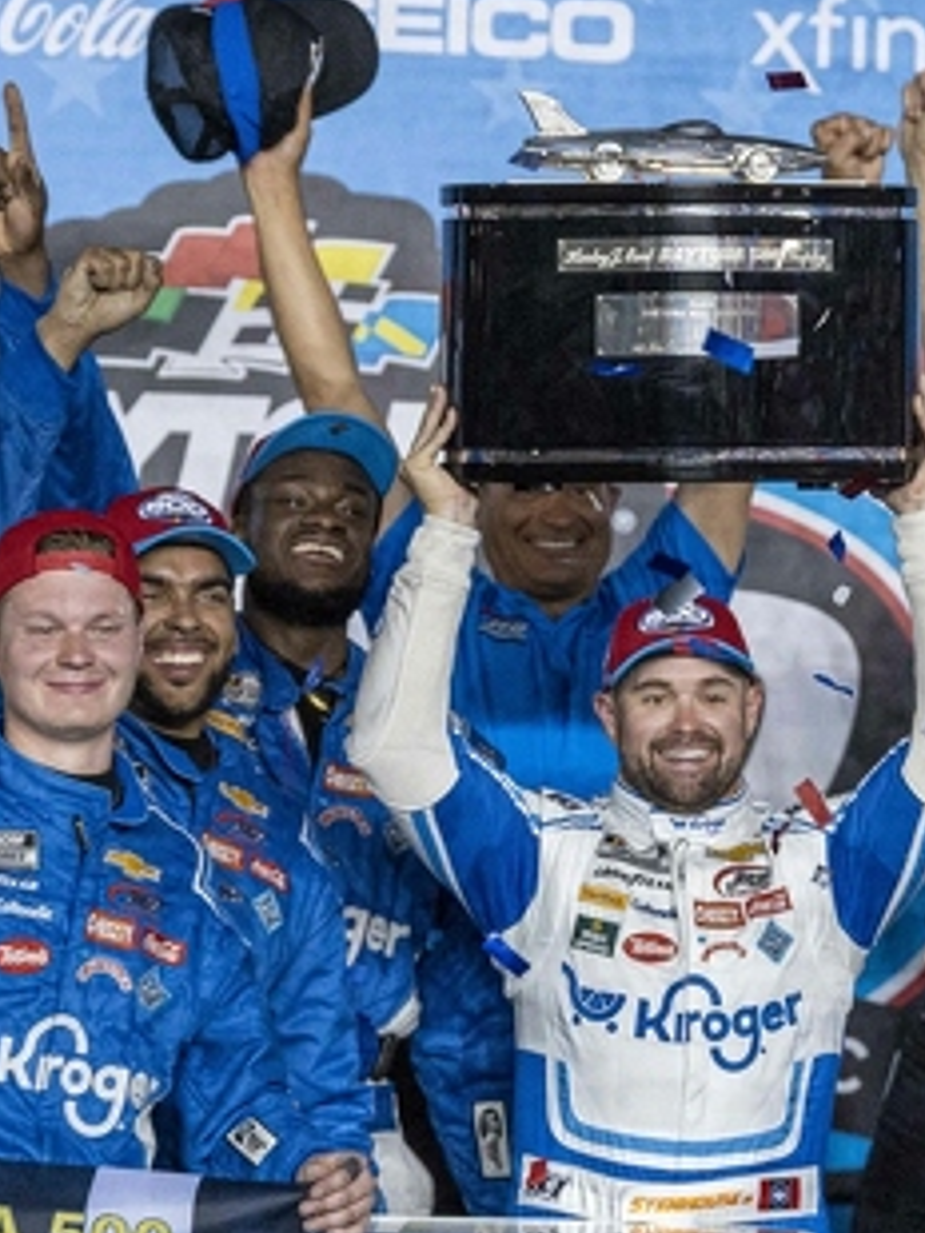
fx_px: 10681
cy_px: 668
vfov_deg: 6.6
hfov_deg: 5.0
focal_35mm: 300
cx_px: 801
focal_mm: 122
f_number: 2.8
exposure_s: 1/640
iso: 2500
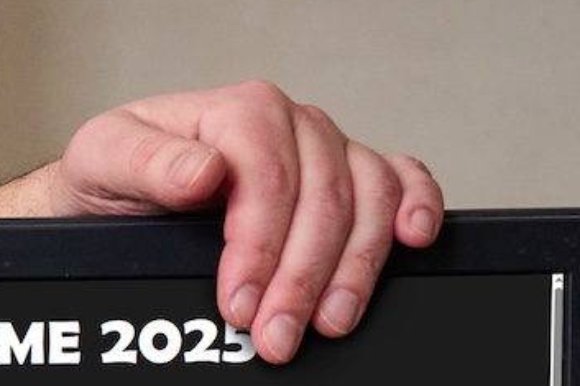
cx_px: -792
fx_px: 3510
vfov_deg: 6.3
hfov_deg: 8.6
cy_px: 470
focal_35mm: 218
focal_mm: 35
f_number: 5.6
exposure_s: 1/60
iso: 1600
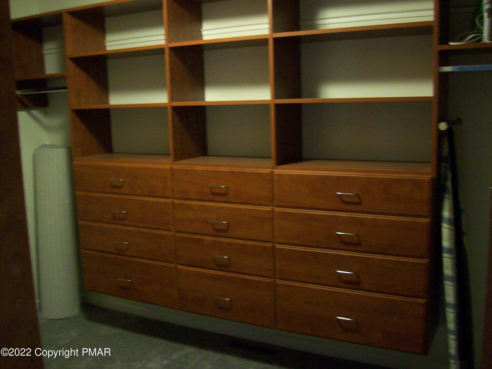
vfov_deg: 39.7
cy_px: 184
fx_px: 512
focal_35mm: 36
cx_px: 246
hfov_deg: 51.4
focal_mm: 6
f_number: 2.7
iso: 200
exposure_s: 1/8
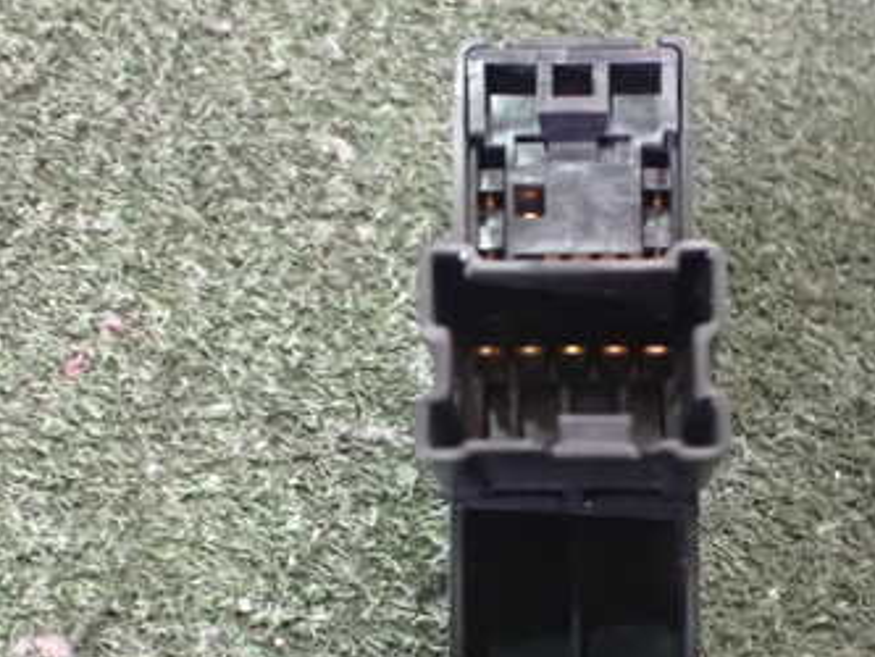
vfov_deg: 26.8
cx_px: 573
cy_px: 460
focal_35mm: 54
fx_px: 1365
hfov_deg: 35.2
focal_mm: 5.4
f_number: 2.3
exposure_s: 1/30
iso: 1600
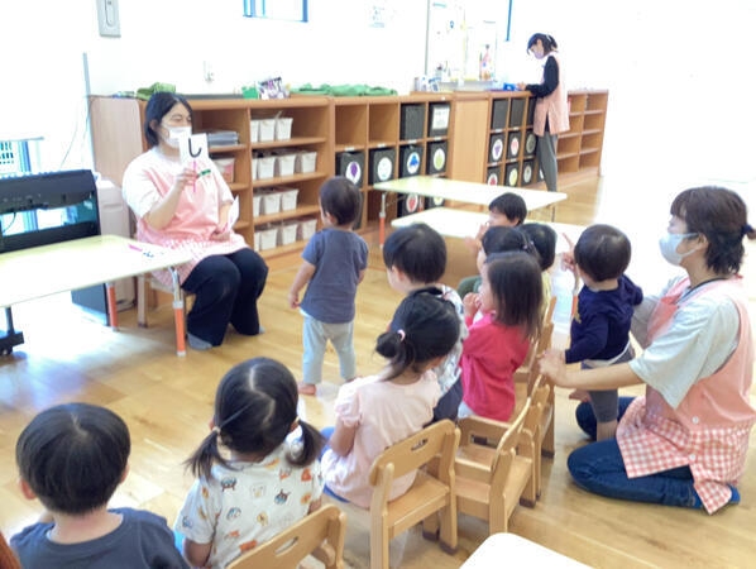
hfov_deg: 58.3
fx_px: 678
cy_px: 284
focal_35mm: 31
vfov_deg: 45.5
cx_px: 378
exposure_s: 1/30
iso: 80
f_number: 2.4
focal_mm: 3.3
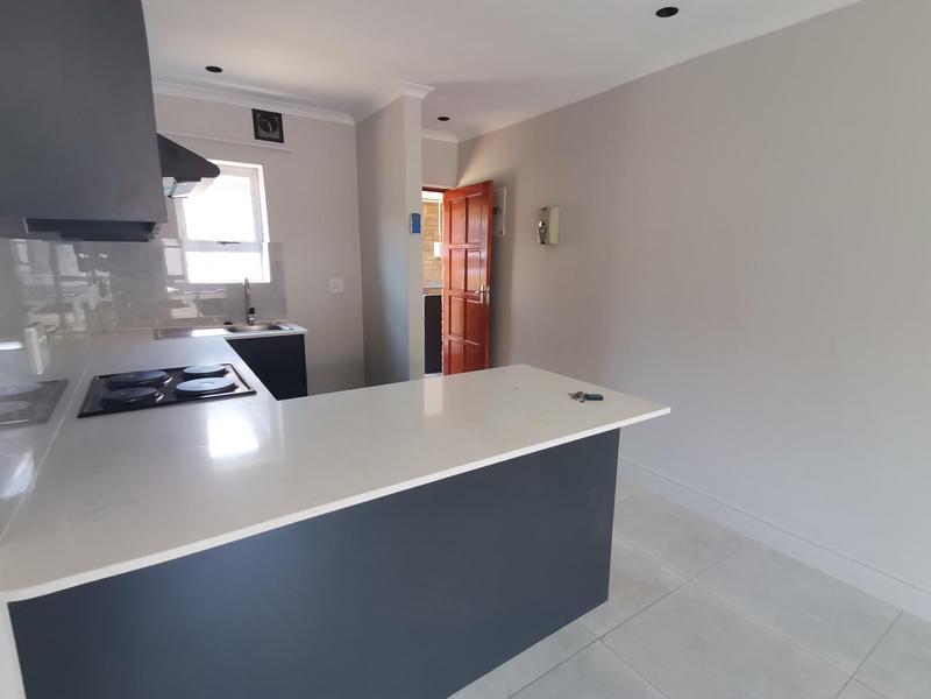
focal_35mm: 17
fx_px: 457
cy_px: 350
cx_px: 466
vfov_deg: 74.7
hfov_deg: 91.0
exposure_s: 1/33.3
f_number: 2.4
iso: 160
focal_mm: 1.78
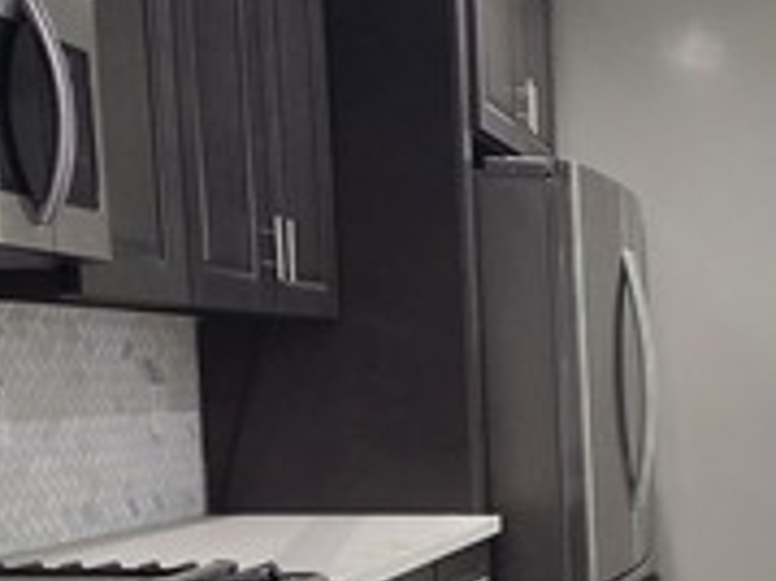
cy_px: 590
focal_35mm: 58
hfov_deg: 26.0
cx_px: 1114
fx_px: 1299
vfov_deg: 24.0
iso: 160
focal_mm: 2.2
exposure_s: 1/60
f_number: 2.2
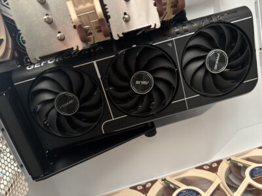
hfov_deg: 71.6
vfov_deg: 56.8
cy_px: 98
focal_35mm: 24
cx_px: 131
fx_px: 182
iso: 1000
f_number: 1.78
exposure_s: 1/34
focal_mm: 6.76
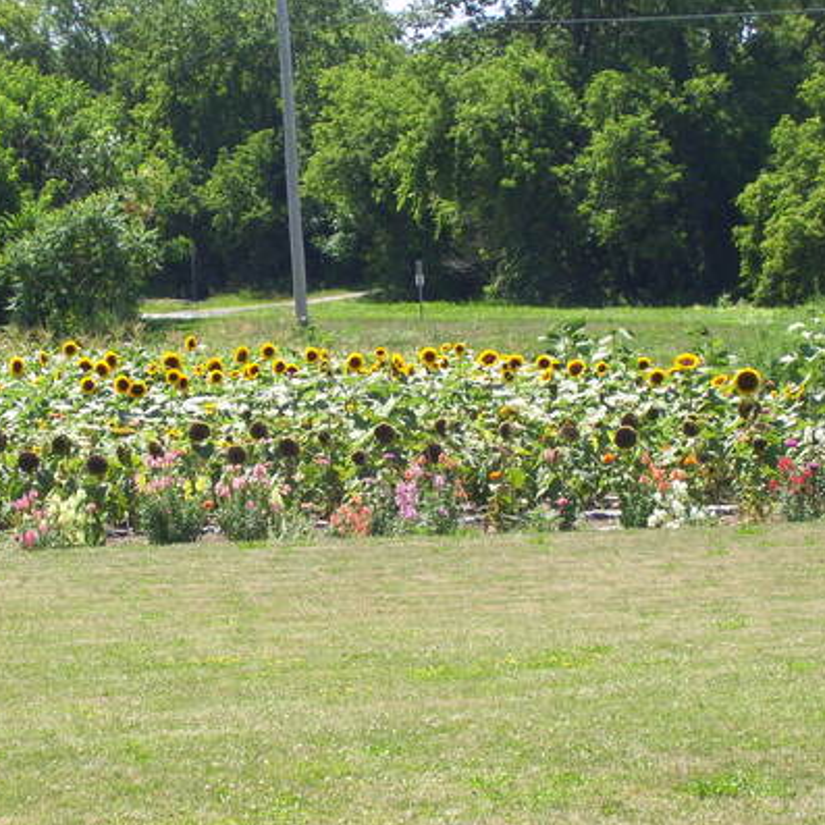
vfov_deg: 12.1
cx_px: 362
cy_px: 465
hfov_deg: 12.1
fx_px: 3883
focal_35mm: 144
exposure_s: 1/320
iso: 80
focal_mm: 18
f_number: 4.6
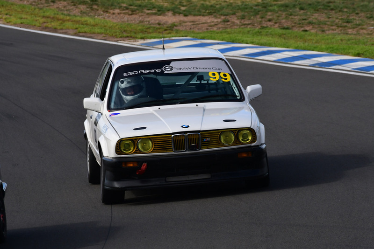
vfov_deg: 2.0
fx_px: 7015
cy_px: 124
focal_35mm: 675
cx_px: 187
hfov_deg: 3.1
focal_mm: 450
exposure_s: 1/640
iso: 400
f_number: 10
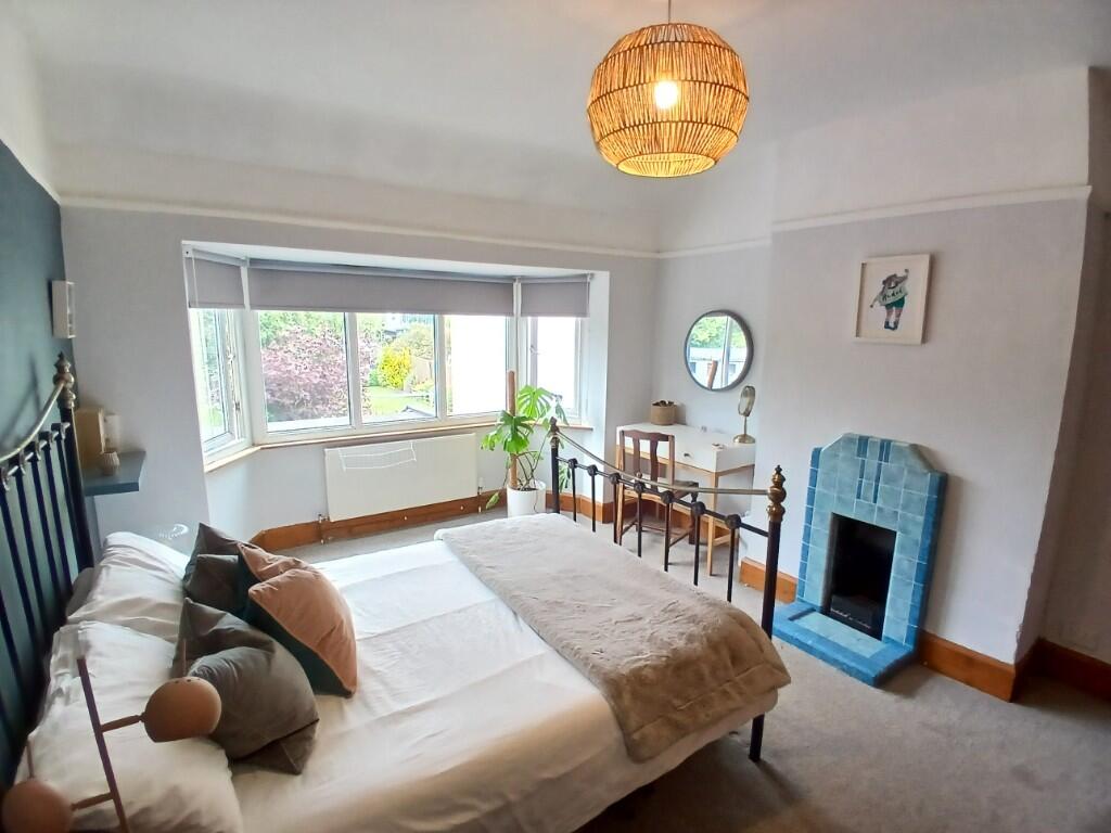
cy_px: 416
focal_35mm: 17
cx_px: 556
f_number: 2.2
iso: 125
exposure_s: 1/33.3
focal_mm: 1.4
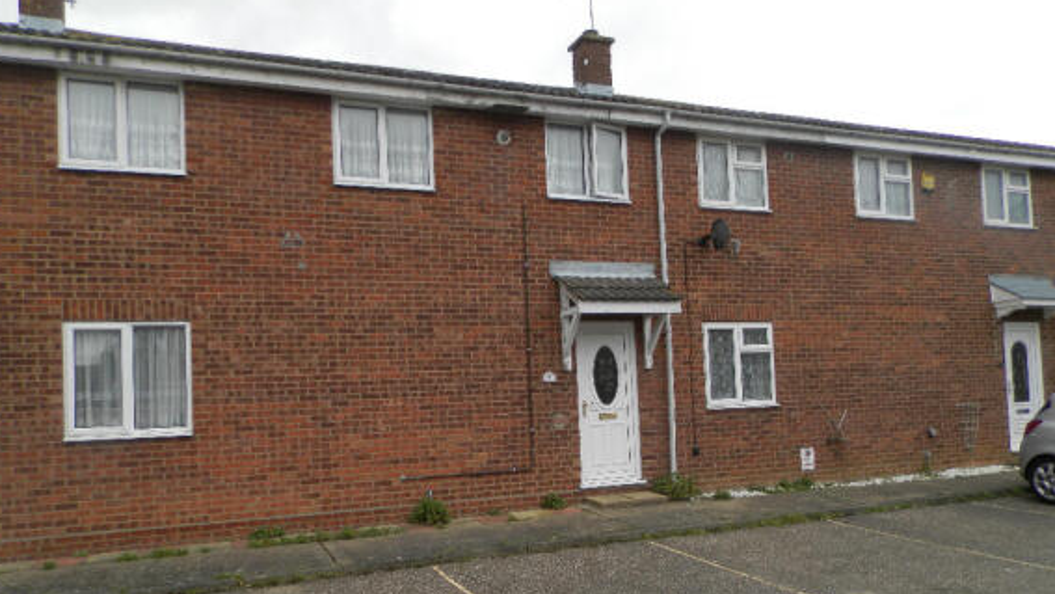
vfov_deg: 41.2
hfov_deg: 67.9
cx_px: 514
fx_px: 783
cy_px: 368
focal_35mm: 28
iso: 80
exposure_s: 1/320
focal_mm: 4.5
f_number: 3.1
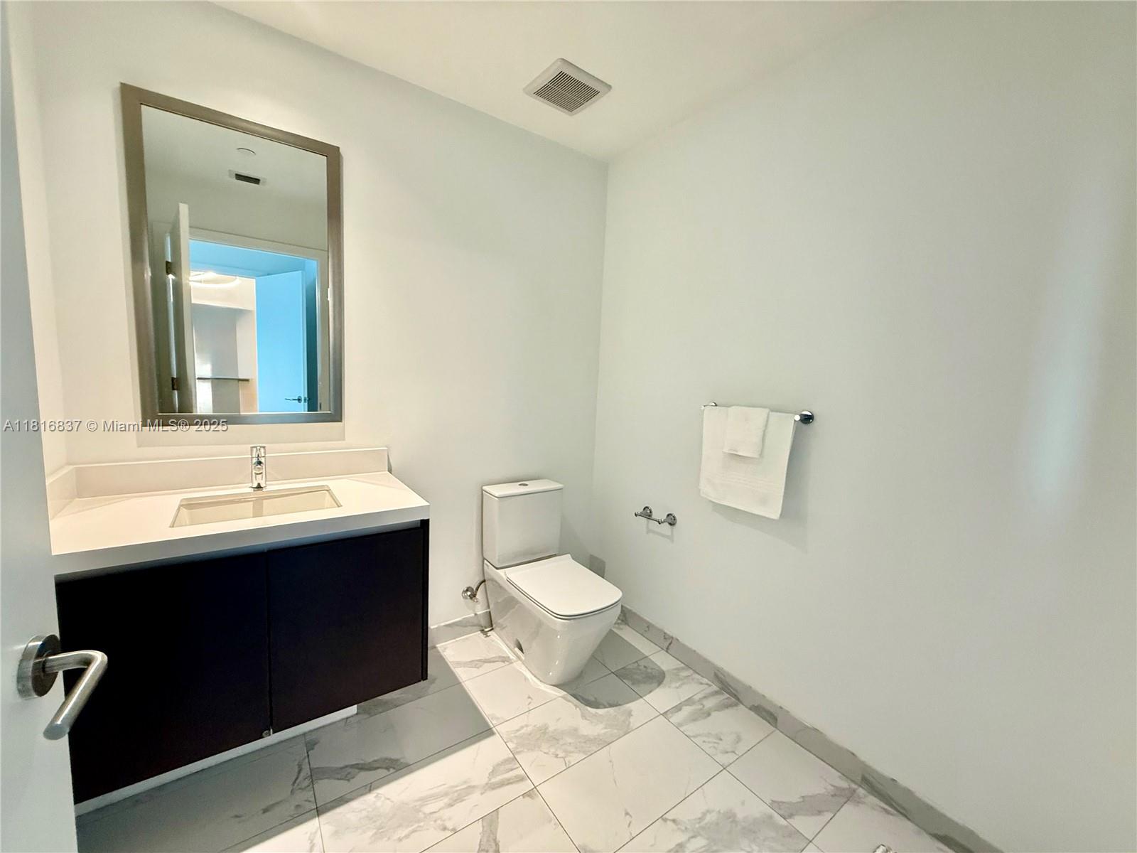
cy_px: 426
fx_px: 460
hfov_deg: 102.1
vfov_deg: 85.7
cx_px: 568
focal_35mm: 14
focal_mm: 2.22
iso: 400
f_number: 2.2
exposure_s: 1/60
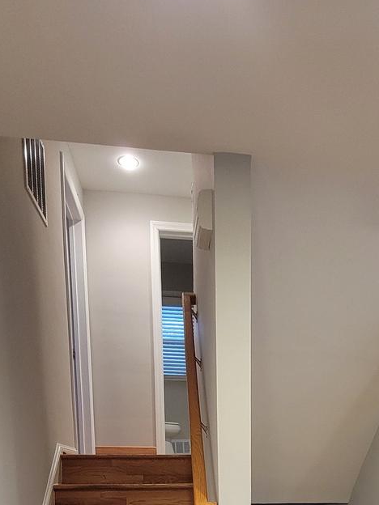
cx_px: 256
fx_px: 467
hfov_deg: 43.5
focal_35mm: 32
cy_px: 544
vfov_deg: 44.6
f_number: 2.2
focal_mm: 2.2
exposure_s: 1/40
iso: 320
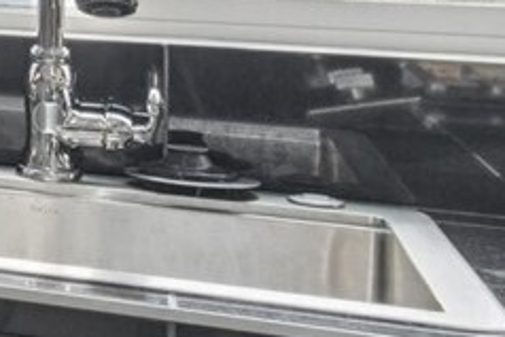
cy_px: -60
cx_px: -1183
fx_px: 1600
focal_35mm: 114
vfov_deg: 11.8
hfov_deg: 10.1
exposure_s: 1/160
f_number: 8
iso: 1600
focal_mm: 16
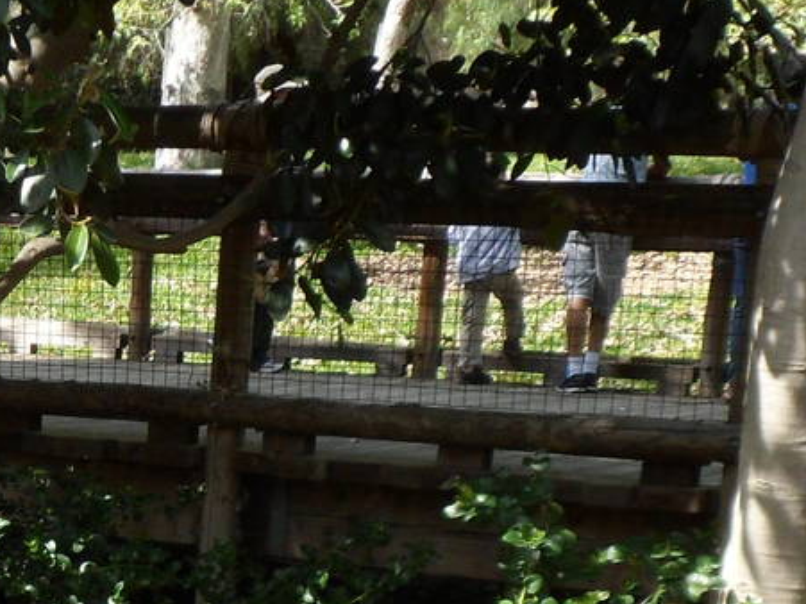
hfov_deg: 17.1
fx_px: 2561
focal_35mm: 110
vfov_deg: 12.8
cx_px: -164
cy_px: 865
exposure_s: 1/250
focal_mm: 5.3
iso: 80
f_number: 3.5
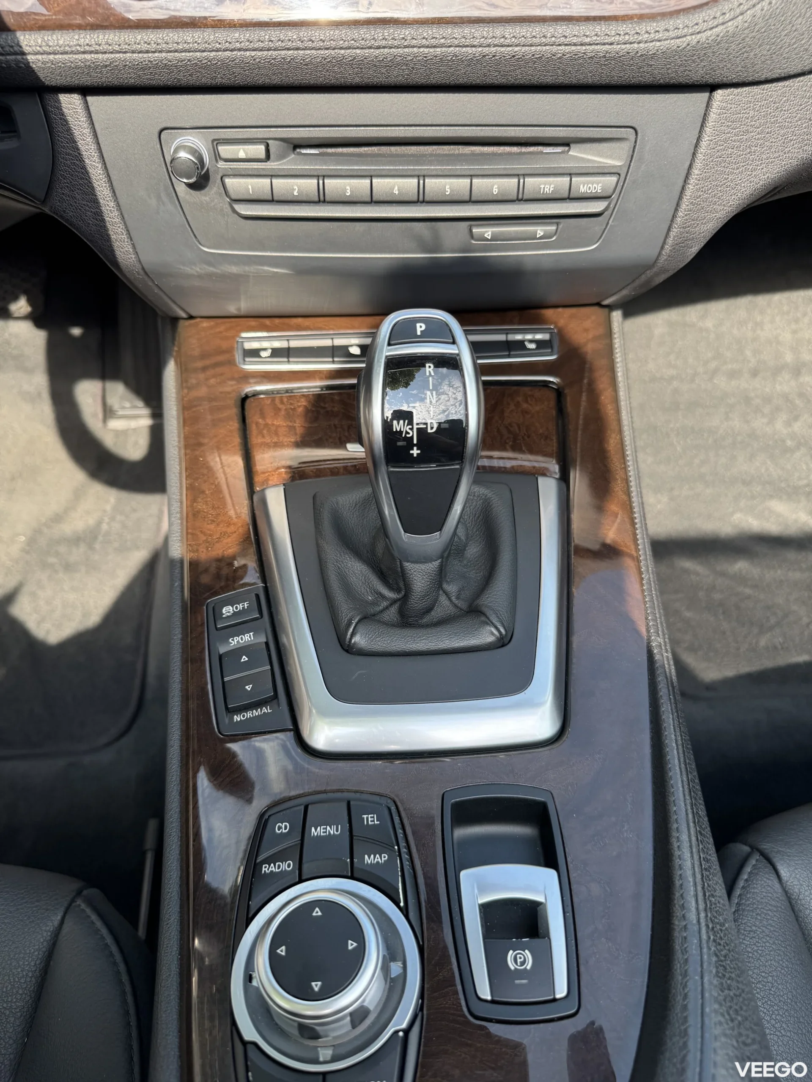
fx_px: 751
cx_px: 406
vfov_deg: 71.6
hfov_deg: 56.8
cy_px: 541
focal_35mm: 24
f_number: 1.78
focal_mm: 6.76
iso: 80
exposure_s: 1/430
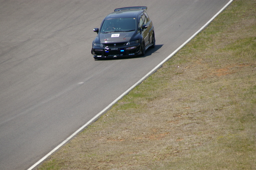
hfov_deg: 5.5
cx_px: 128
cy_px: 85
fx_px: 2666
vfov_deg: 3.7
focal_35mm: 375
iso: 200
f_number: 8
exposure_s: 1/500
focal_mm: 250
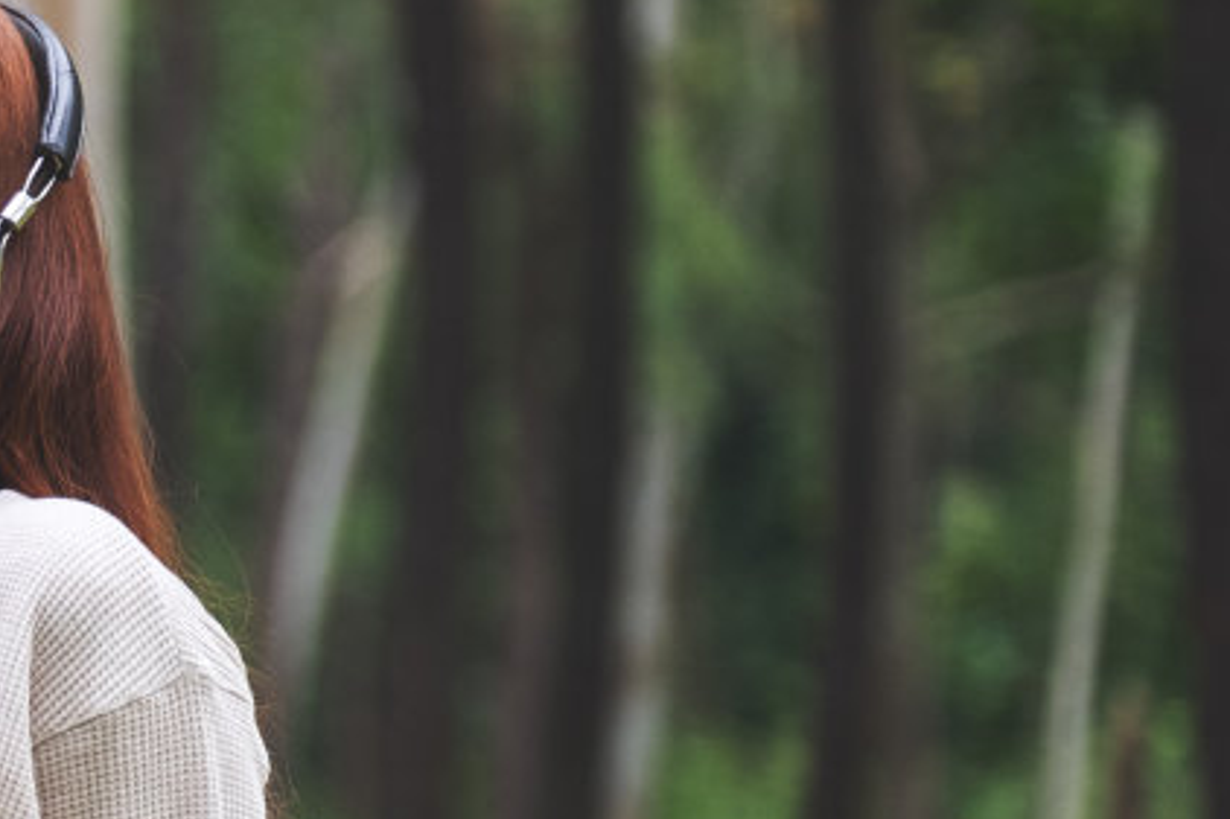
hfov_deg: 4.0
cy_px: 357
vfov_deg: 2.7
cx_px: -1052
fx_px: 17622
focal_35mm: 516
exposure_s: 1/550
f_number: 2.8
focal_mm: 90.6
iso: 200
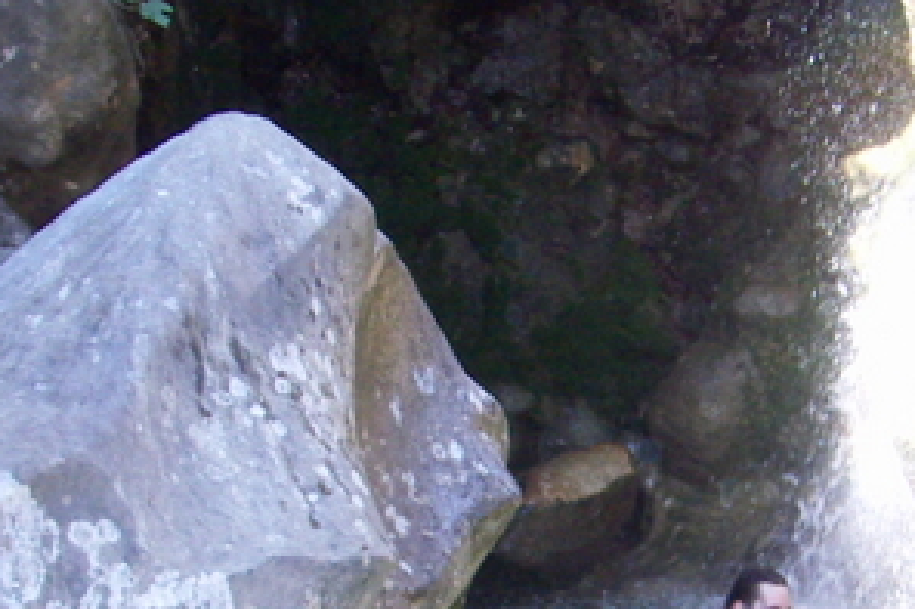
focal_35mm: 81
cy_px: 569
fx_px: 2058
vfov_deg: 16.6
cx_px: 714
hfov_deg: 24.7
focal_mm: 4.7
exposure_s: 1/320
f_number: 2.8
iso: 160
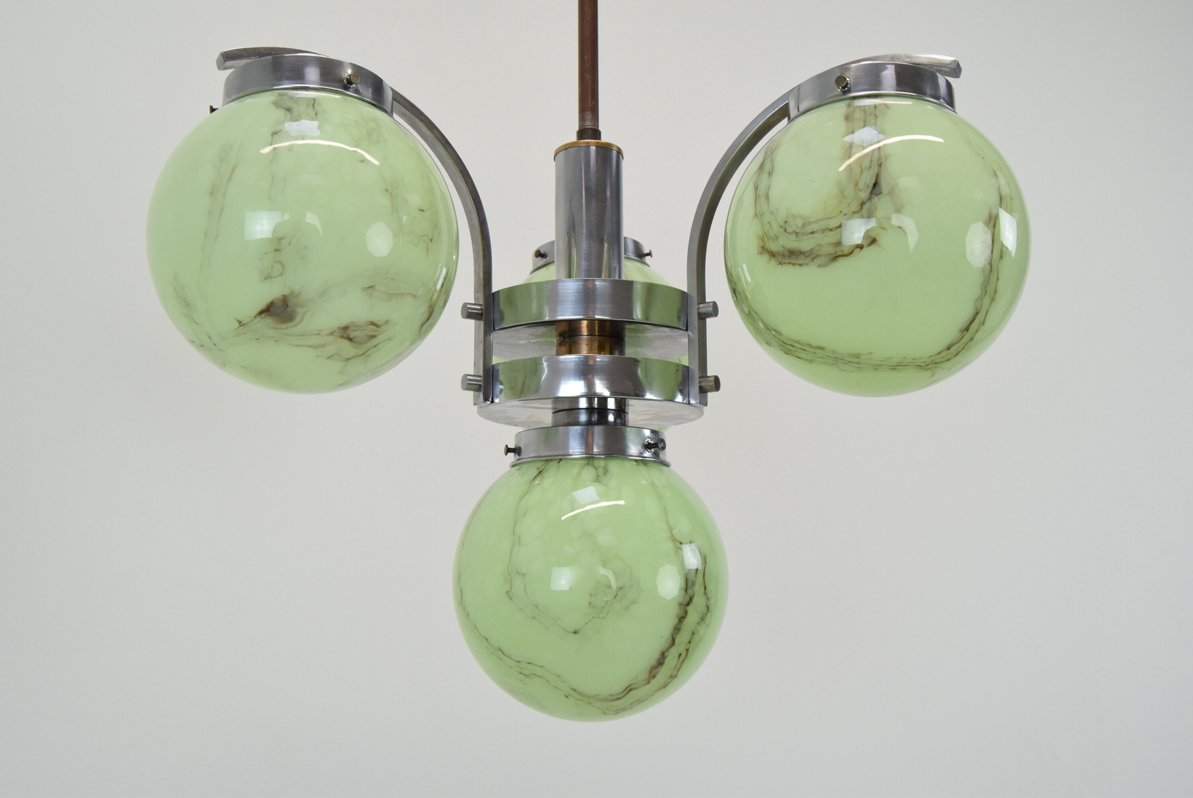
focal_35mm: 33
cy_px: 399
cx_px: 596
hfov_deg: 57.2
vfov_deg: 40.0
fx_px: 1094
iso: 1600
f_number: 10
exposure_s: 1/250
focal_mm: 22
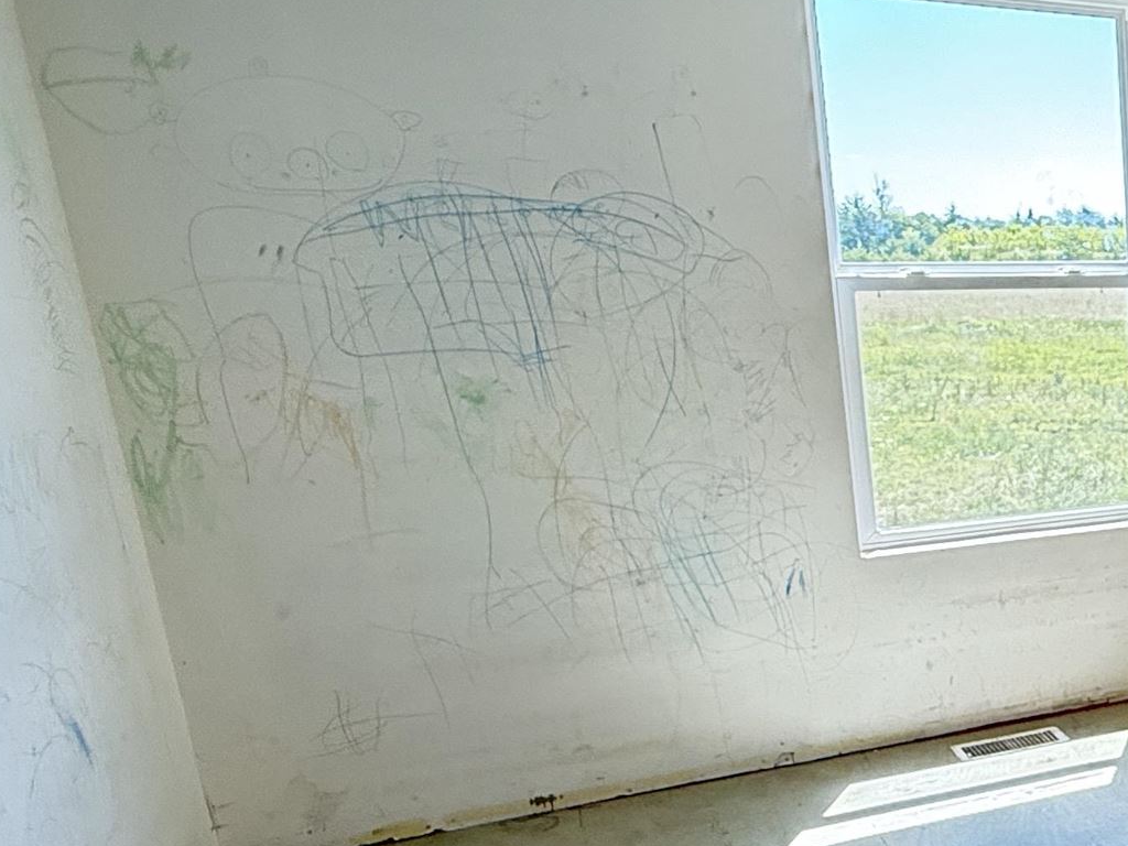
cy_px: 550
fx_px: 1369
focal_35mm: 42
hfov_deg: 32.6
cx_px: 1489
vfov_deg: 34.1
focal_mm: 2.22
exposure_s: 1/120
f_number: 2.2
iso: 200
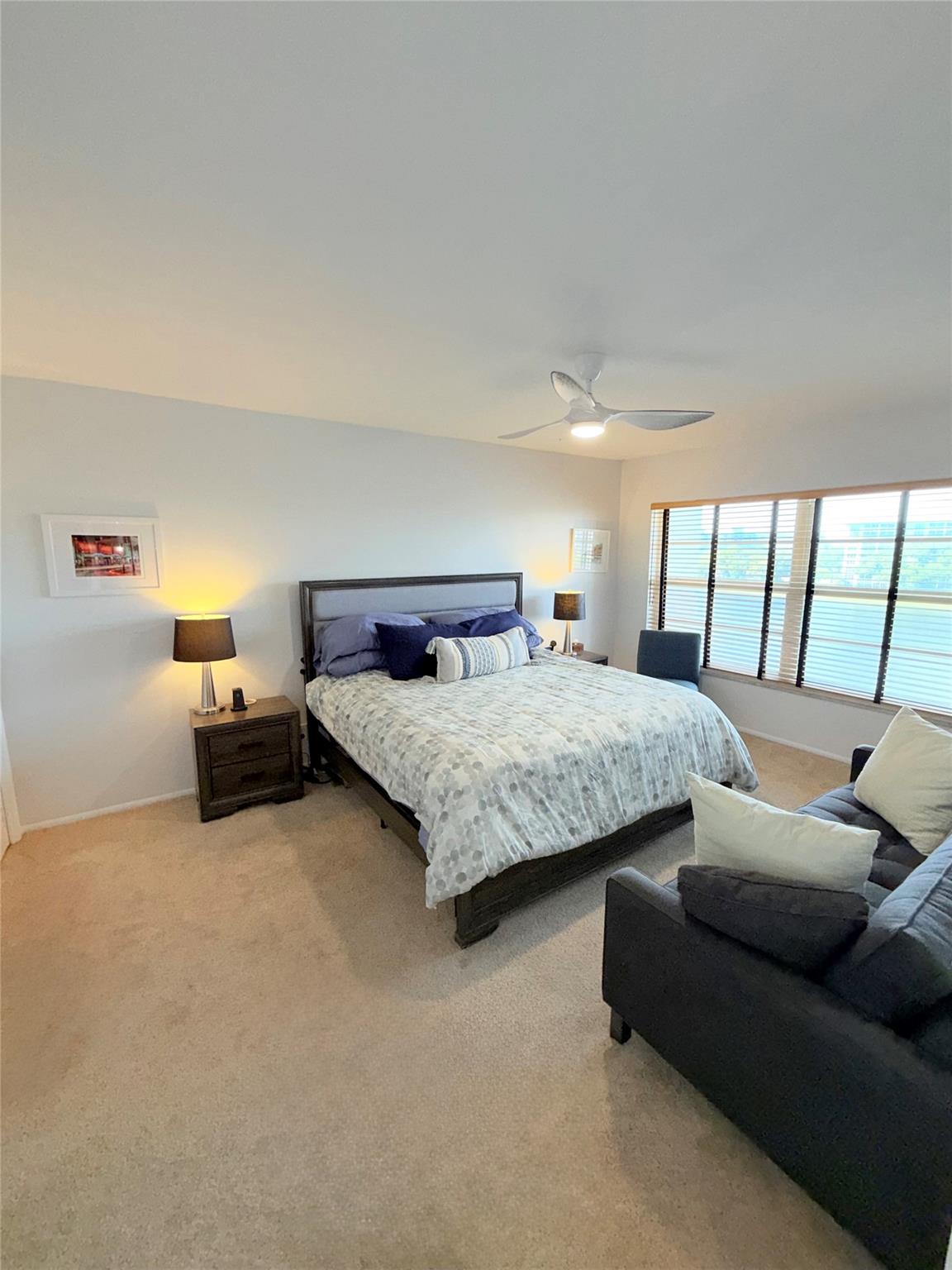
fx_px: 513
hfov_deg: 85.7
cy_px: 635
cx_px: 476
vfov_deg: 102.1
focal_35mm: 14
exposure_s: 1/60
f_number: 2.2
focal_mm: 2.22
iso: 100
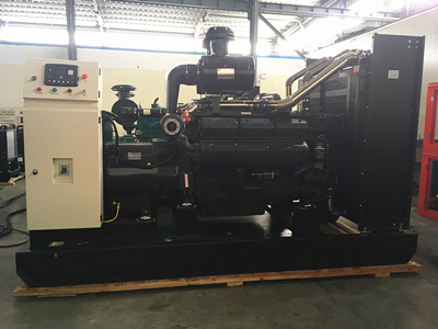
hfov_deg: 61.7
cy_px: 164
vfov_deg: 48.2
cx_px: 219
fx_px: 367
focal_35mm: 29
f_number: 2.2
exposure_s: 1/33
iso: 64
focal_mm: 4.15
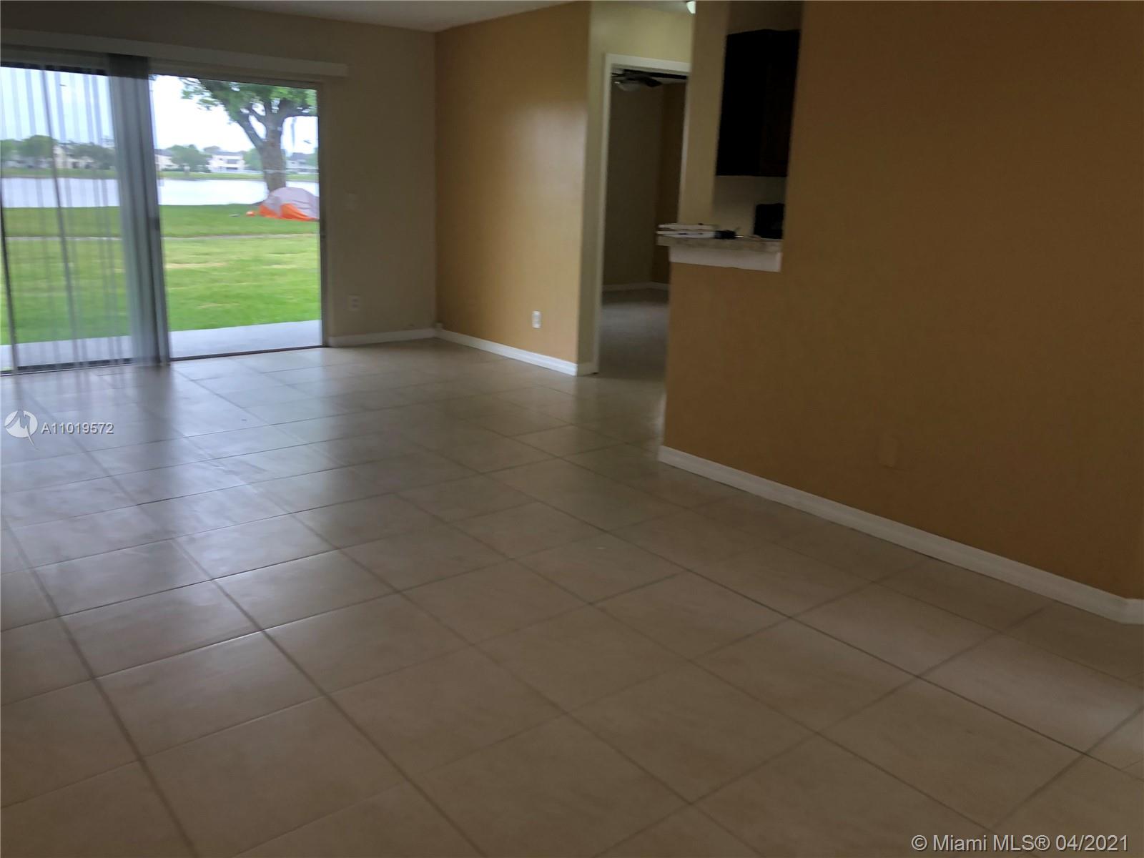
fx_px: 925
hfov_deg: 63.4
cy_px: 429
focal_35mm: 28
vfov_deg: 49.7
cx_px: 572
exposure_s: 1/120
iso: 40
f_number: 1.8
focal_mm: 4
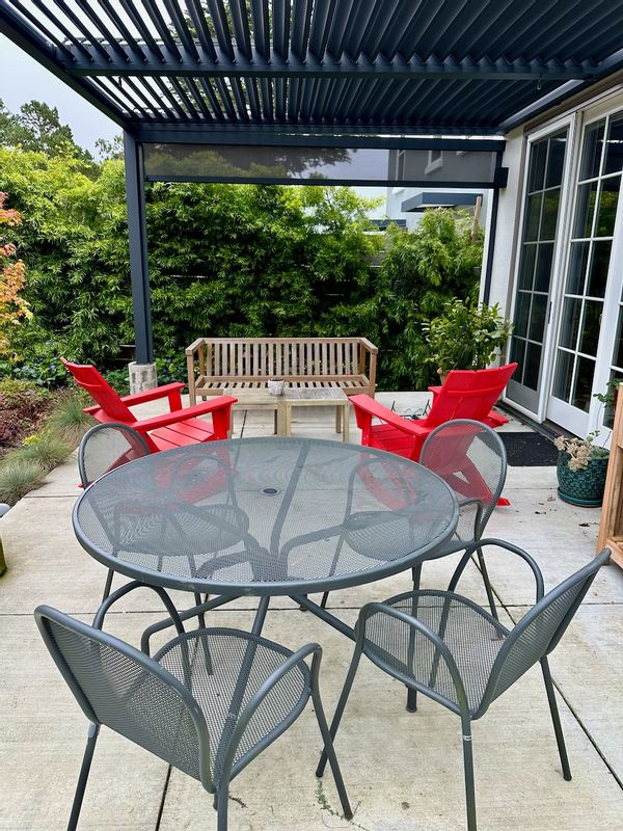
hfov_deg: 56.8
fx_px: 576
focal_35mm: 24
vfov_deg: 71.6
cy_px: 416
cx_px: 312
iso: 80
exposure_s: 1/301
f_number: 1.78
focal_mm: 6.86
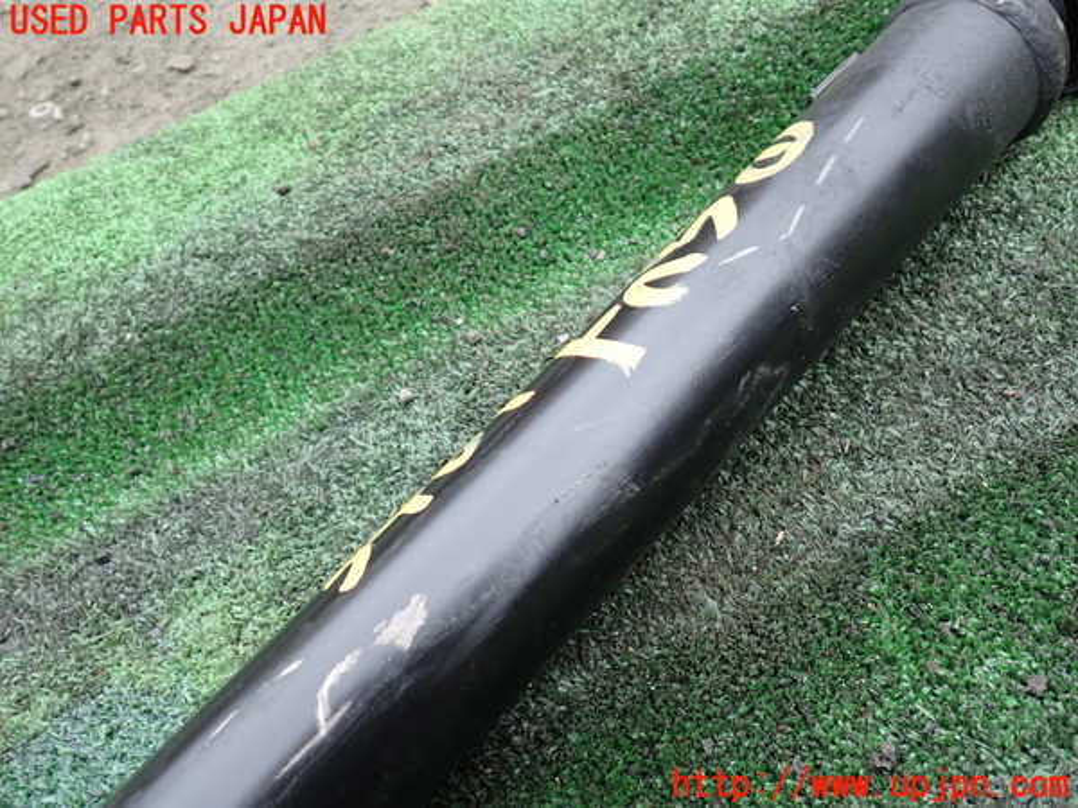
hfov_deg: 60.0
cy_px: 404
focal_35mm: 30
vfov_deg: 46.8
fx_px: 934
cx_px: 539
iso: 200
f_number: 2.3
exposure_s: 1/50
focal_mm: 5.4
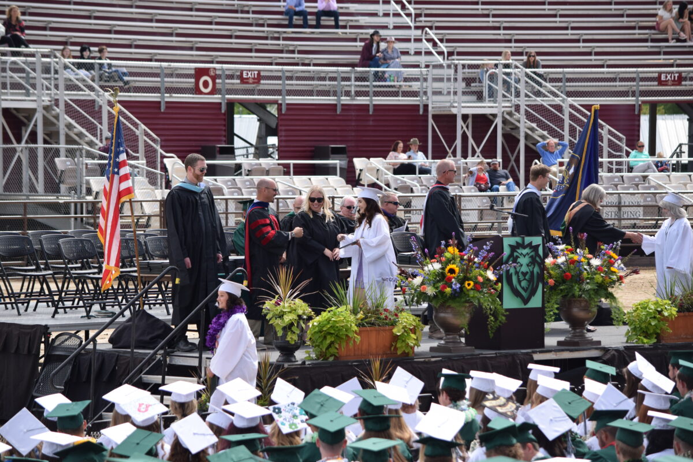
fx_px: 3349
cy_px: 231
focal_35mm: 174
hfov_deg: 11.8
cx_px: 346
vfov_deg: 7.9
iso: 400
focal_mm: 116
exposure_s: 1/1600
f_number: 6.3
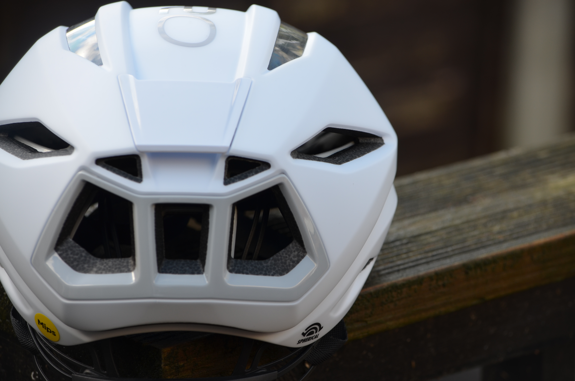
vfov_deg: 8.7
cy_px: 190
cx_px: 288
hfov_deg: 13.1
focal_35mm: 158
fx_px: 2510
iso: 200
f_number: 6.3
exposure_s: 1/160
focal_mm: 105
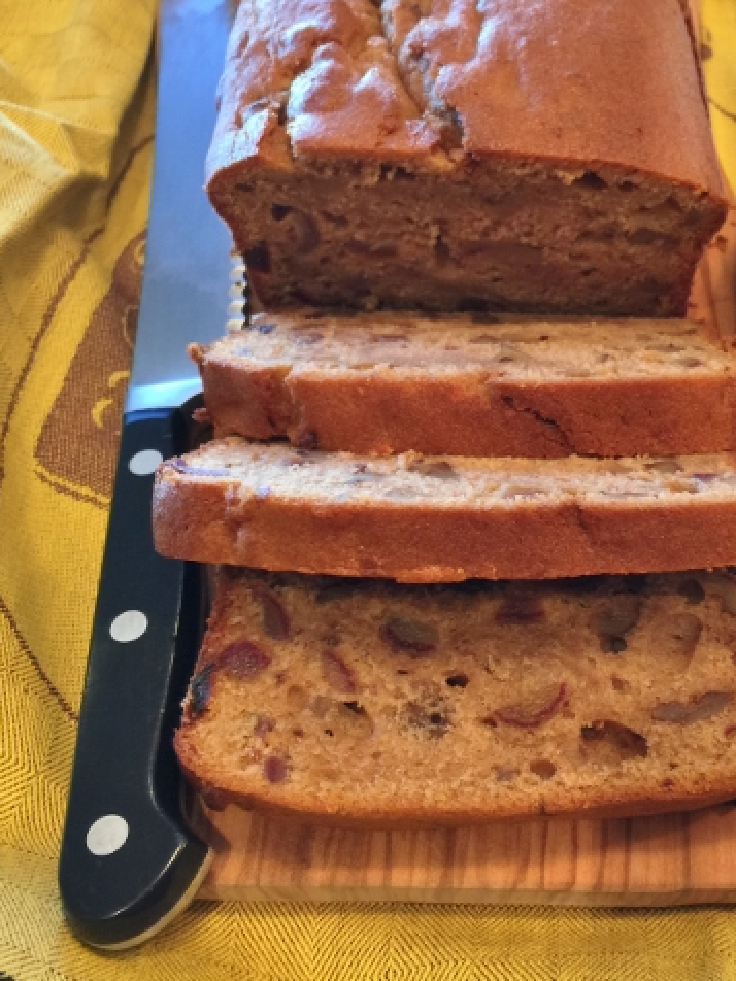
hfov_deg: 36.1
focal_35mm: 39
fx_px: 1106
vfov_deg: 47.9
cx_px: 538
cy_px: 493
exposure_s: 1/15
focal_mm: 4.15
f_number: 2.2
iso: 50
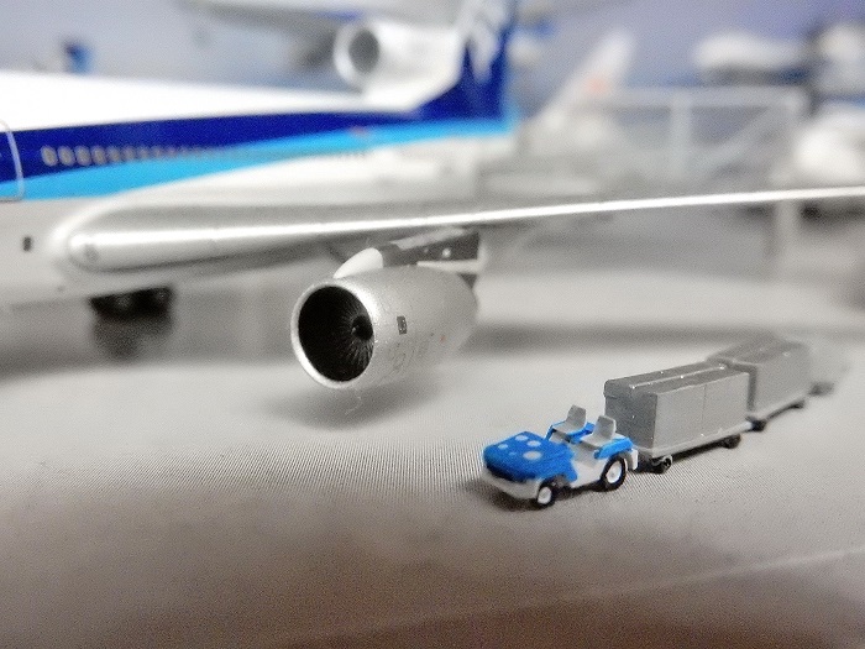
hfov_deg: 51.4
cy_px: 324
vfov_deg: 39.7
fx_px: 900
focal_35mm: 36
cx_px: 432
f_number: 4
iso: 3200
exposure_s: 1/6
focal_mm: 6.4
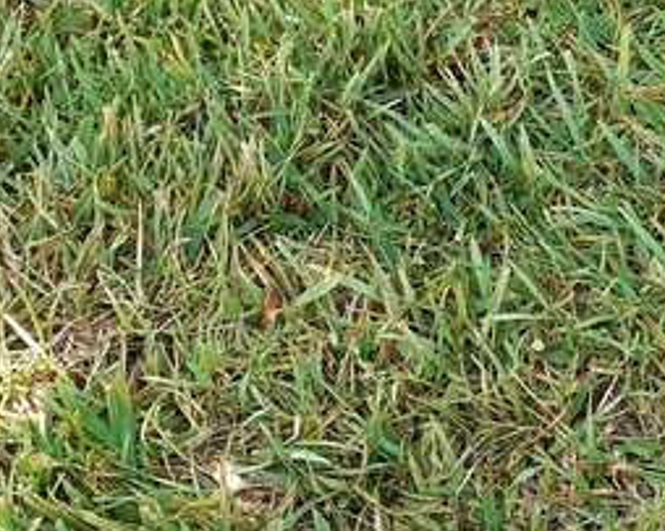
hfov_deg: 20.6
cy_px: 194
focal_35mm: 83
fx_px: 1633
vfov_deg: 18.5
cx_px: 911
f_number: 1.9
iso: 40
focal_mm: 3.6
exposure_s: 1/100
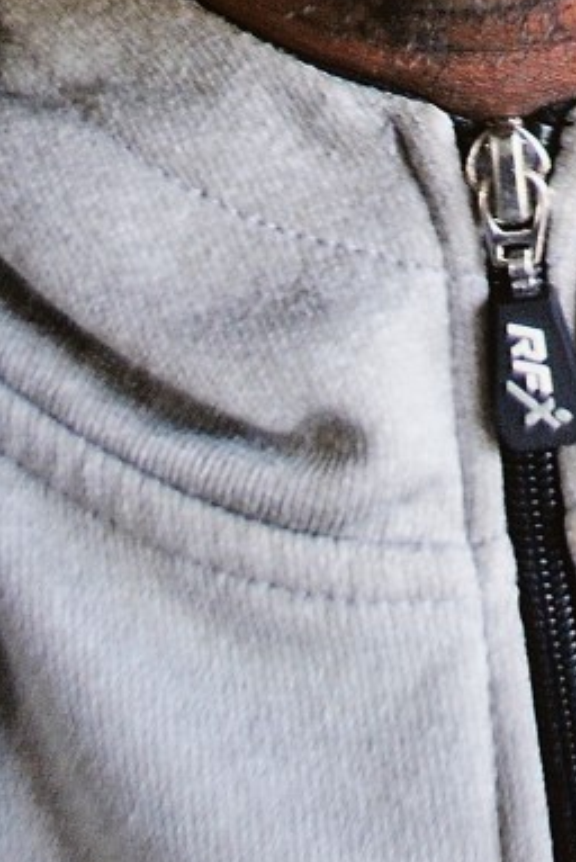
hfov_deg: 9.8
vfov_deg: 13.0
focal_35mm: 139
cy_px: -825
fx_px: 3330
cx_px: 562
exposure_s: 1/50
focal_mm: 22
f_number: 4
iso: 200
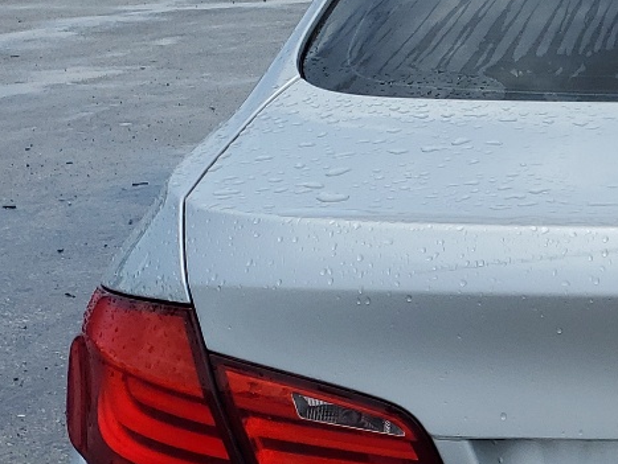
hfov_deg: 19.8
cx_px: 858
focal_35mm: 89
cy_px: 385
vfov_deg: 16.5
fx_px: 1590
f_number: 1.5
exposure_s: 1/5000
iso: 50
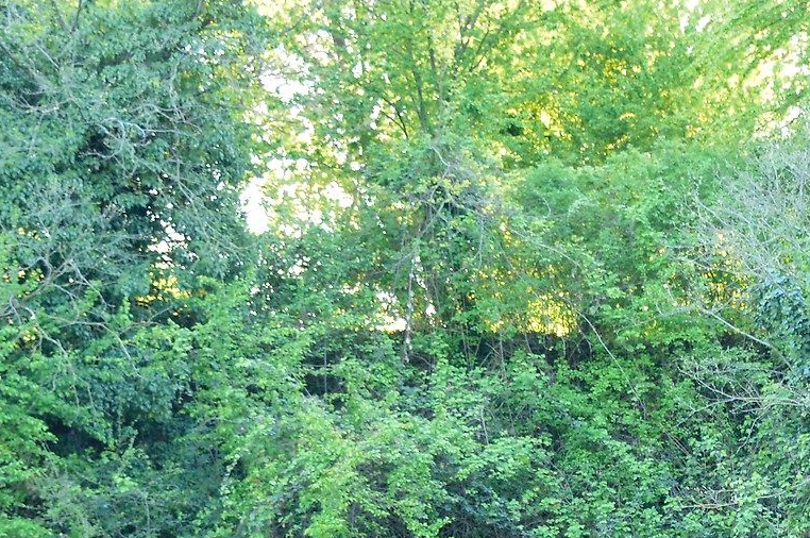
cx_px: 770
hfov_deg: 15.8
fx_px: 2867
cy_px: 829
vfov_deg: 10.3
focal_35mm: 128
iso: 360
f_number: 4.5
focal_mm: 27
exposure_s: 1/40
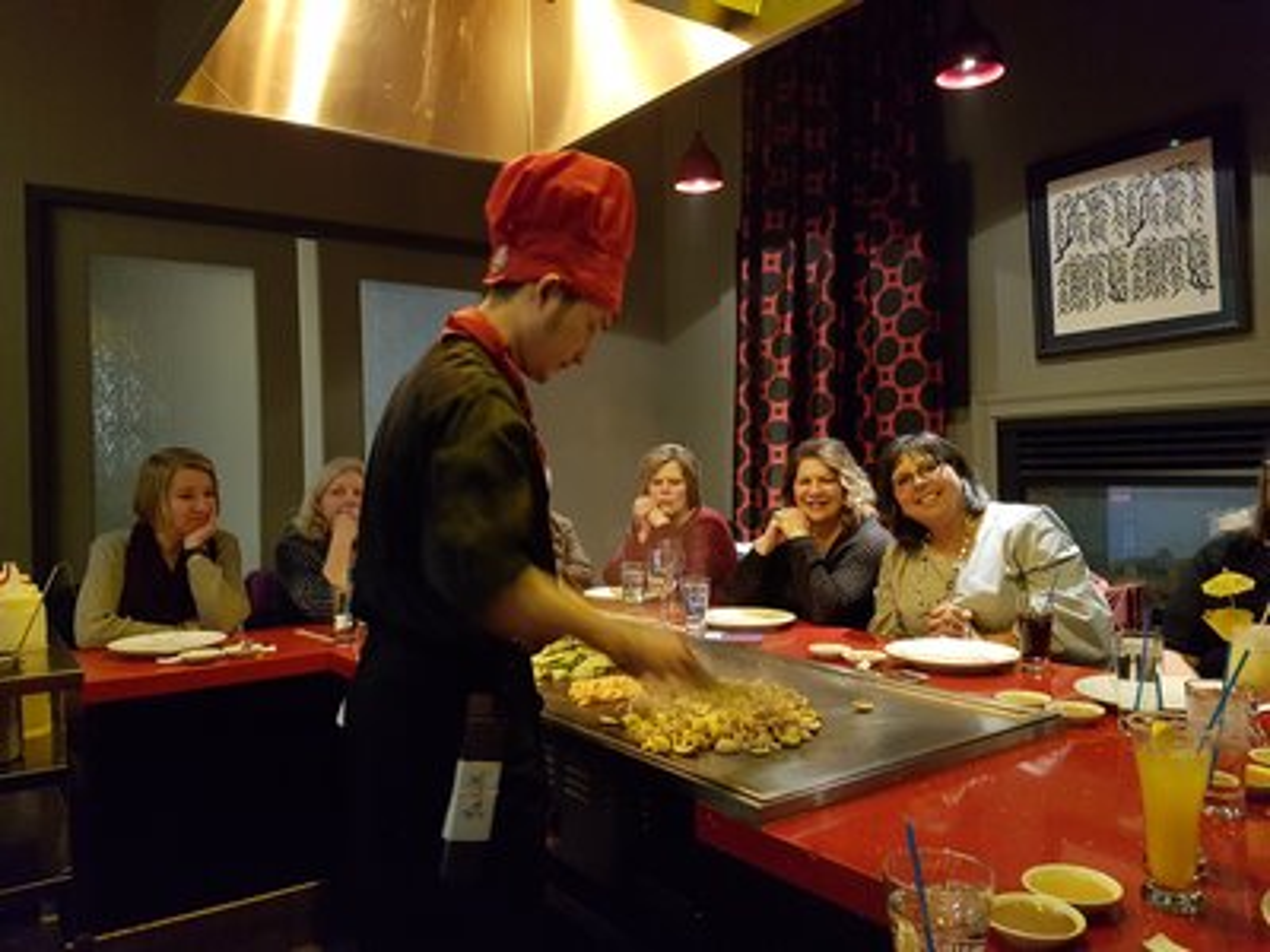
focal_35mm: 26
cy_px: 476
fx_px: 954
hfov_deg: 67.3
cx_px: 635
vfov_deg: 53.1
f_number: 1.7
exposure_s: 1/10
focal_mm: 4.2
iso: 640
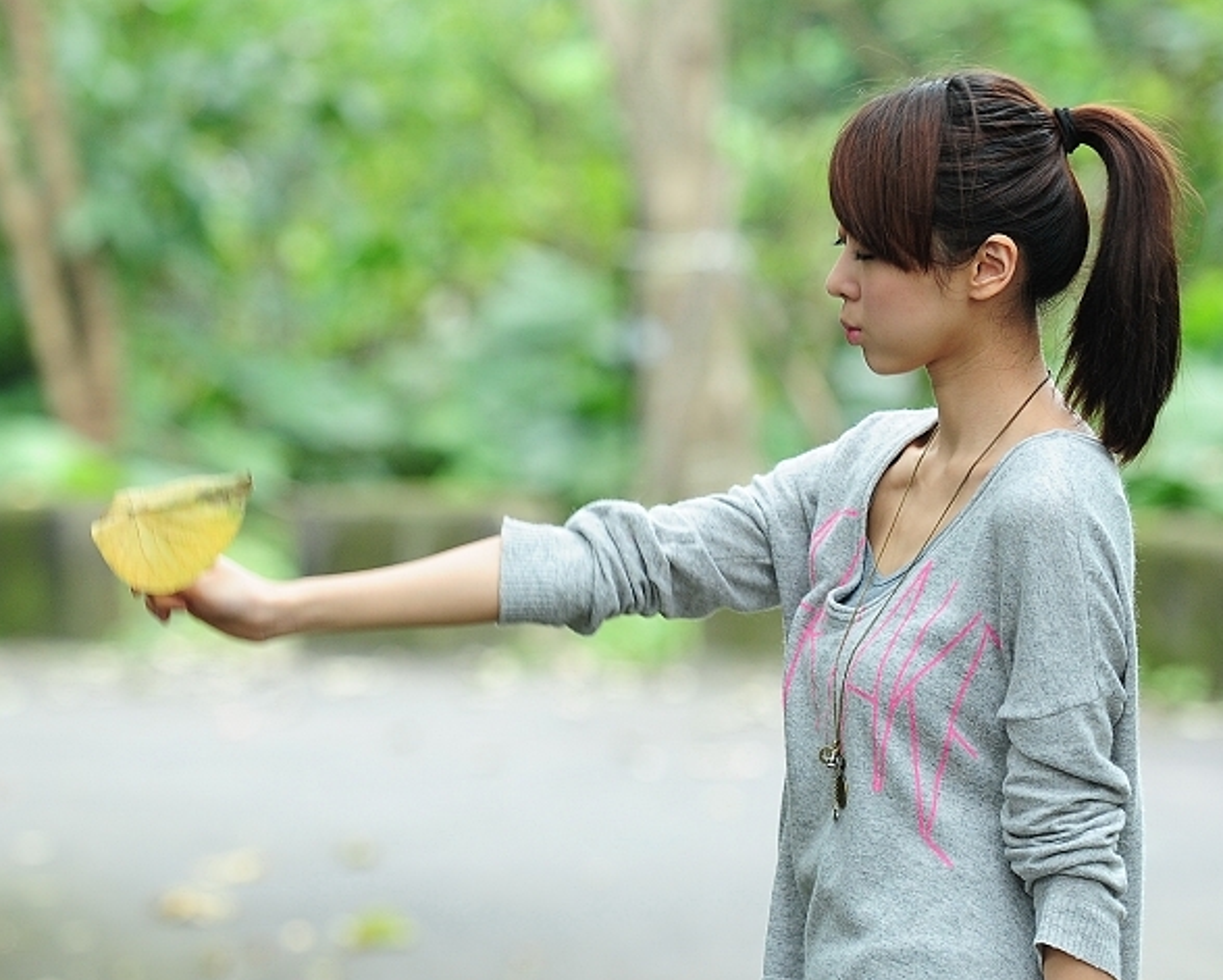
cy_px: 467
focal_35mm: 204
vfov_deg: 7.6
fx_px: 7388
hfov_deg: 9.5
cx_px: 366
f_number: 2.8
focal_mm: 125
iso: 500
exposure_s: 1/80
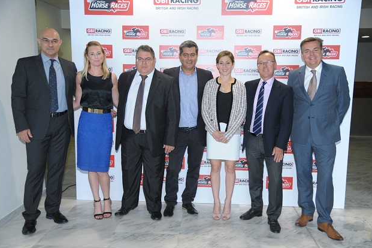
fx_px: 362
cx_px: 183
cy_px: 127
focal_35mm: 35
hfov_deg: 54.4
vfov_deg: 37.8
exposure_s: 1/160
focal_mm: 34
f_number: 4
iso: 640
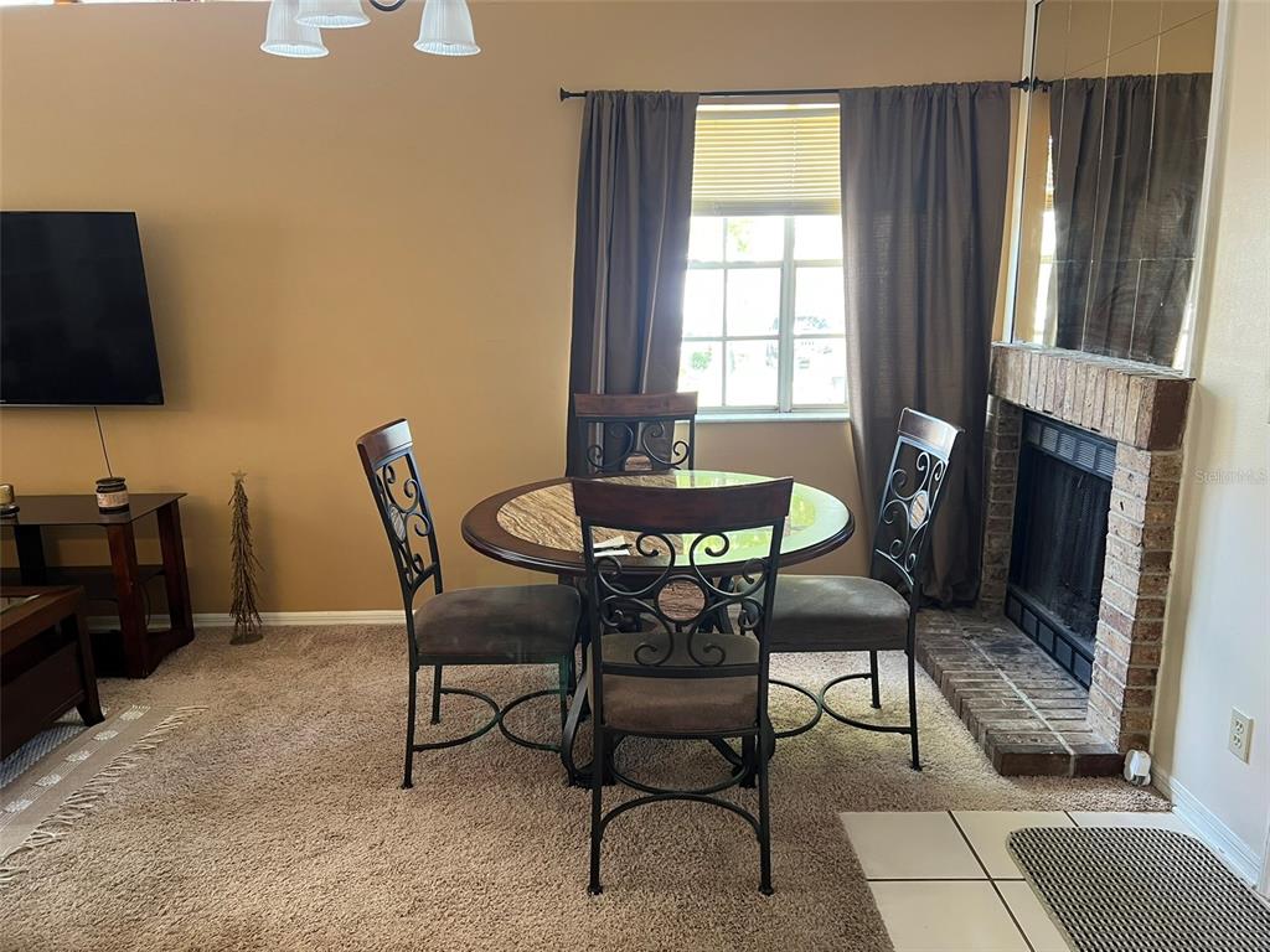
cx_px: 635
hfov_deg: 67.3
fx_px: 954
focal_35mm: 26
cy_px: 476
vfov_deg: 53.1
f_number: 1.5
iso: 200
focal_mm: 5.7
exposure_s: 1/60
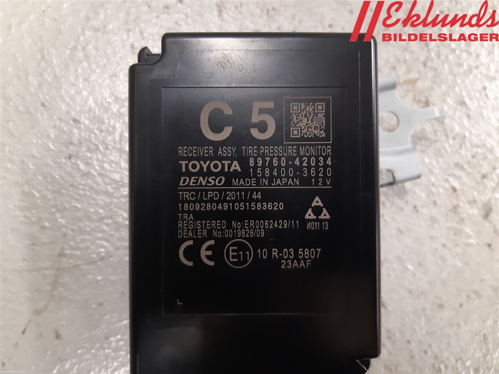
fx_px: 375
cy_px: 187
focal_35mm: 26
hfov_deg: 67.3
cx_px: 250
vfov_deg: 53.1
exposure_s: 1/33
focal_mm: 3.93
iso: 250
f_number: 1.7
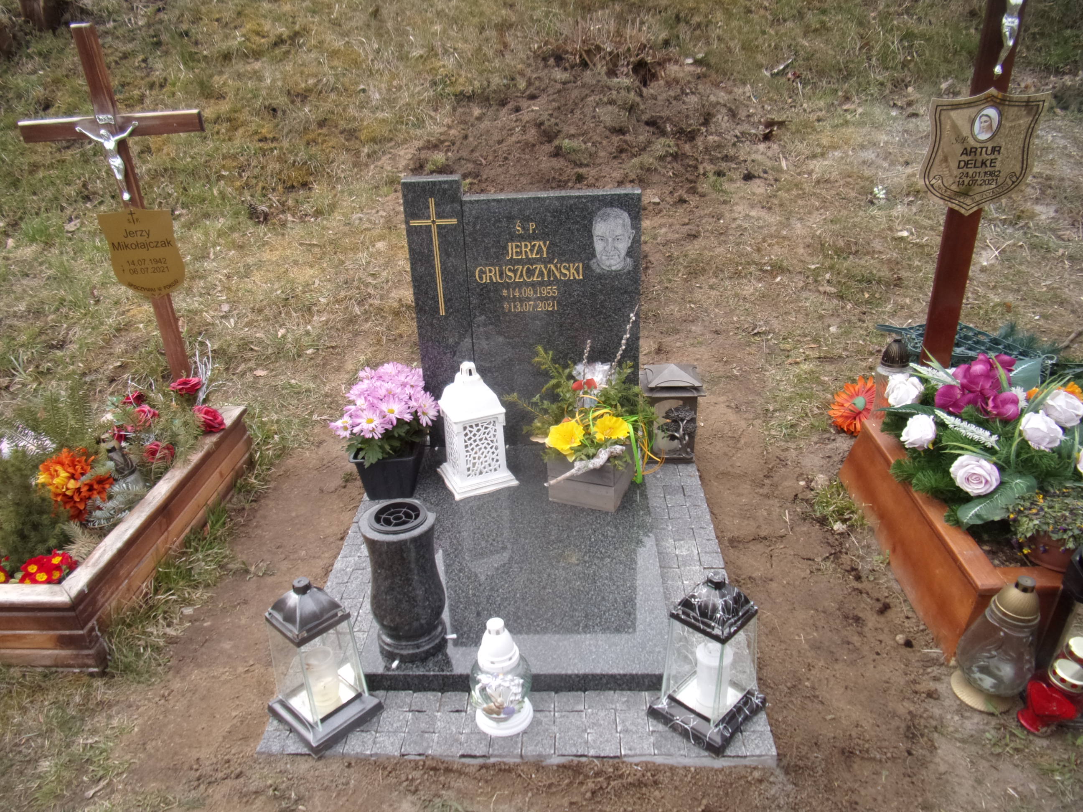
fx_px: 751
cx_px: 542
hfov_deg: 71.6
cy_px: 406
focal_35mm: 24
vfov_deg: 56.8
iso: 80
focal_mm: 4.3
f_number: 3.3
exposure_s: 1/320
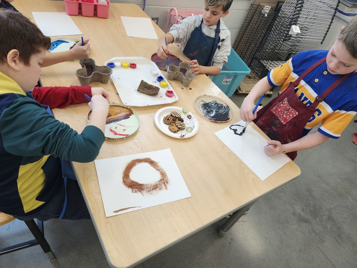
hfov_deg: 73.9
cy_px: 134
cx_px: 178
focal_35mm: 23
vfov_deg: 58.9
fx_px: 237
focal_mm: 5.54
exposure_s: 1/120
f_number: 1.8
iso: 100
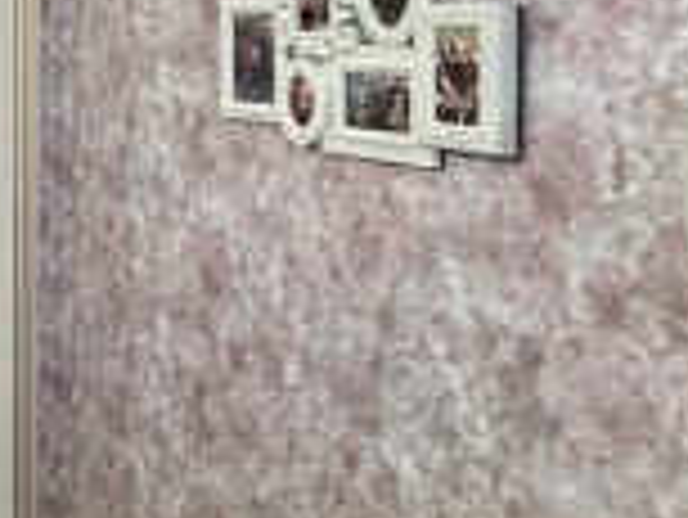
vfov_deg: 24.6
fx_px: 1134
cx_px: -576
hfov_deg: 21.2
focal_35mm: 57
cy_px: 9
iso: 320
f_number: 2.2
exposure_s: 1/50
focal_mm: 2.22
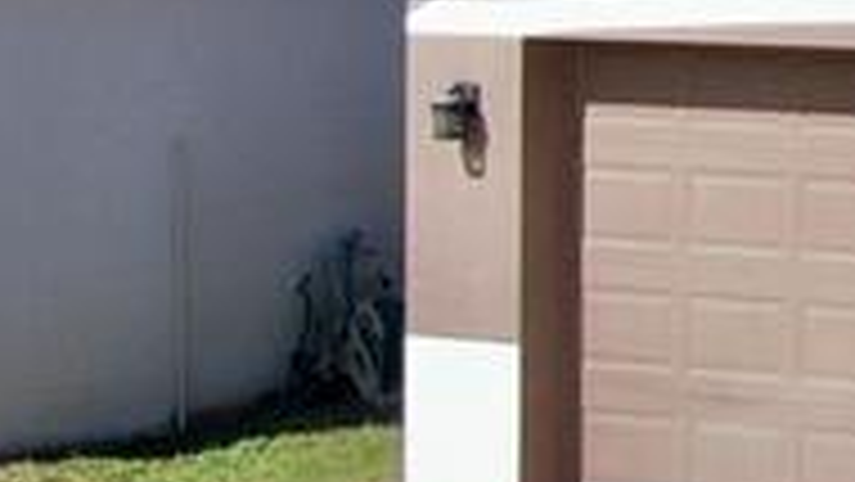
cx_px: 2074
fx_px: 3198
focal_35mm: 141
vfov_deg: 8.4
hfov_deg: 12.1
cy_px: -243
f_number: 2.8
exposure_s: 1/1250
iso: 100
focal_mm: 4.39
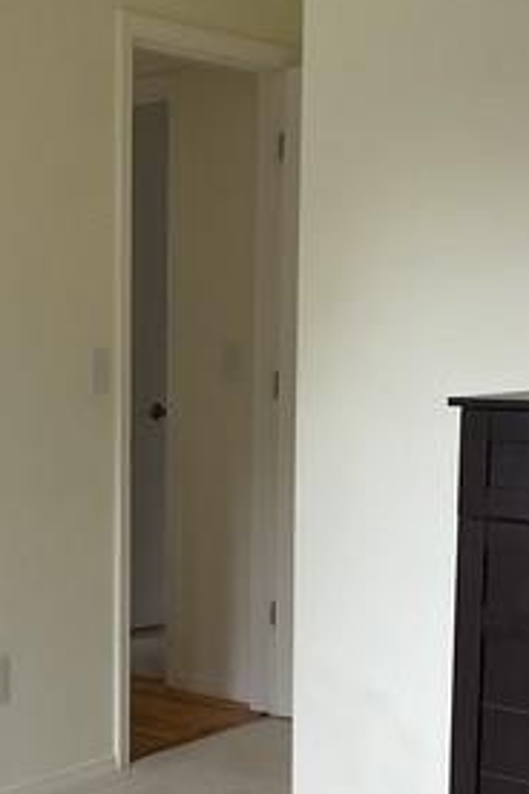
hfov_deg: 19.1
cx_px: 43
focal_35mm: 70
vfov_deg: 28.6
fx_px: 1543
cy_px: 532
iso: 50
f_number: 1.8
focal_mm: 3
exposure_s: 1/60
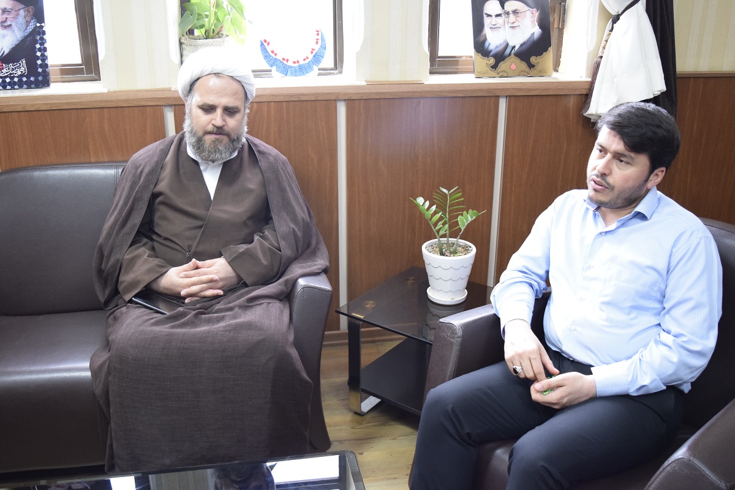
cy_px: 245
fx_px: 704
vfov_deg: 38.4
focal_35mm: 34
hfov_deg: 55.1
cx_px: 368
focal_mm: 23
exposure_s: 1/80
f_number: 3.8
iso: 2000
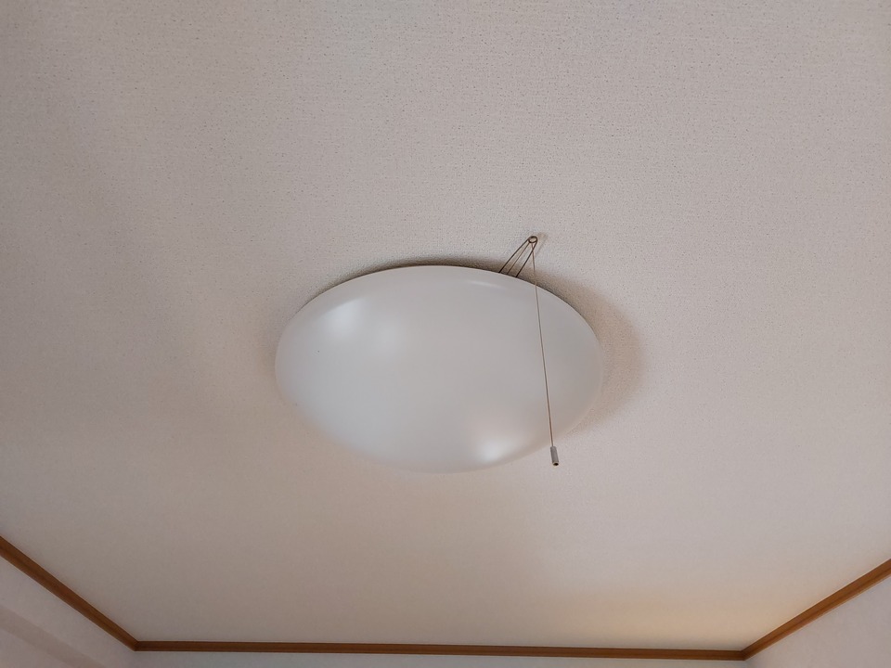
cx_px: 446
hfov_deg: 71.6
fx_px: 618
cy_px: 334
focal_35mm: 24
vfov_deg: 56.8
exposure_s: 1/120
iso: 320
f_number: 1.8
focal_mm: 5.23
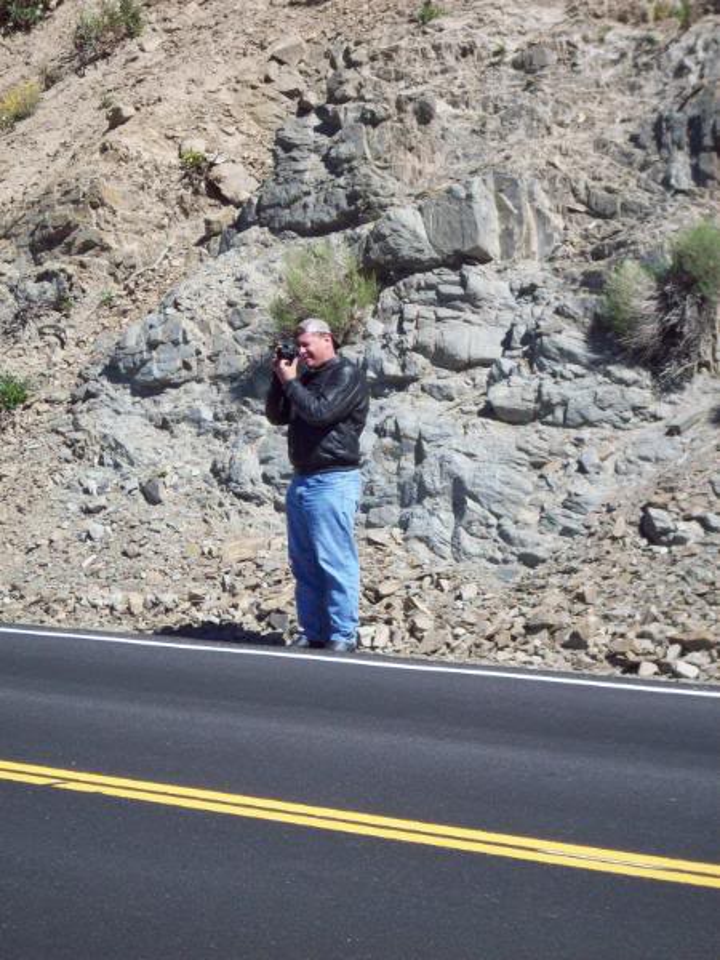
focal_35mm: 111
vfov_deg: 17.7
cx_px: 360
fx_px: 3078
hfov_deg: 13.3
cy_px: 480
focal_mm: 18.6
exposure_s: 1/456
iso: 80
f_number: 5.2
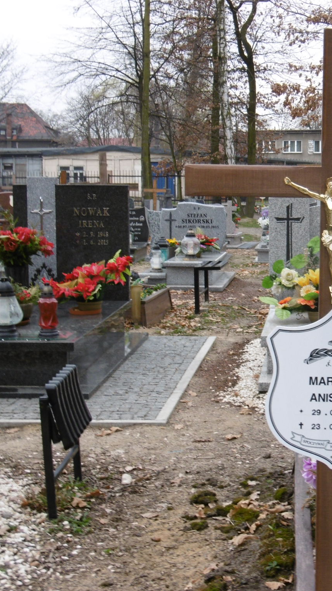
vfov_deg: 28.2
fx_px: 1174
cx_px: 348
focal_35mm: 75
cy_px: 292
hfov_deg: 15.7
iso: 100
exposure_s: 1/60
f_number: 4
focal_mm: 9.2
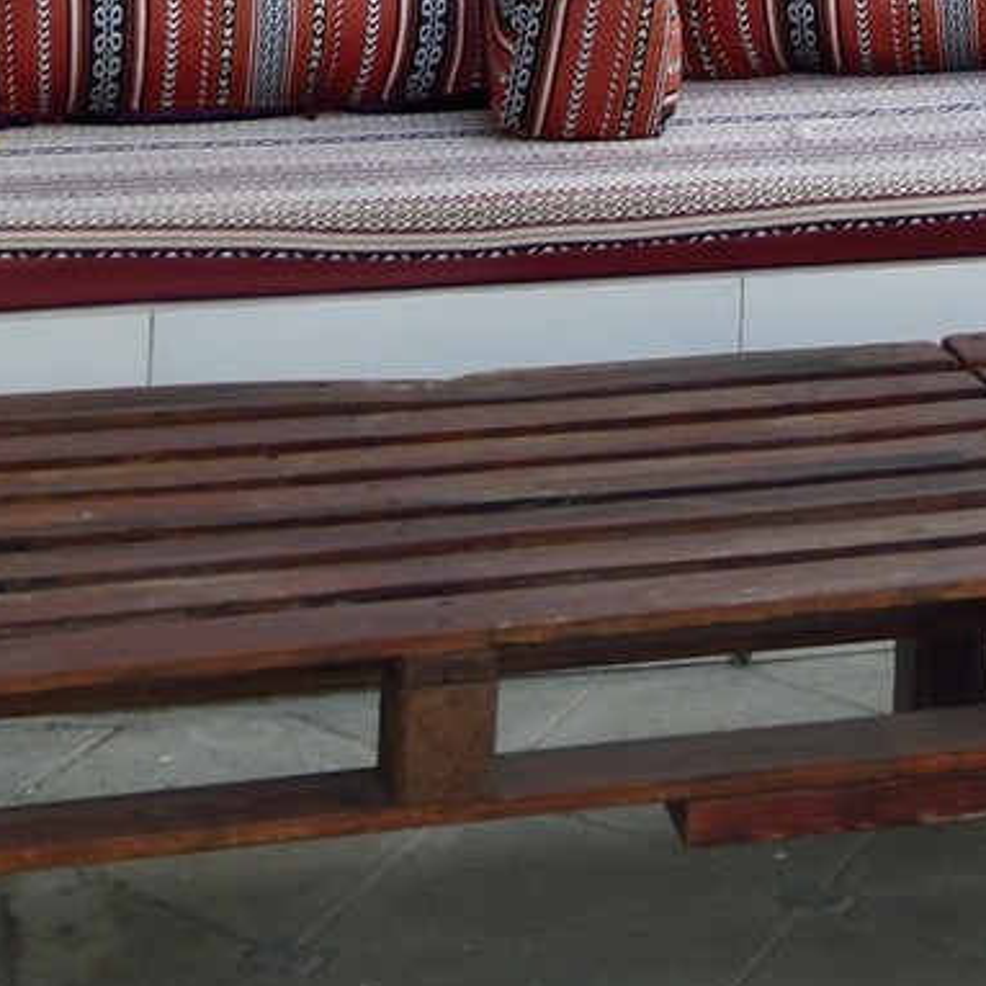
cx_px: 1287
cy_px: -2043
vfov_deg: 8.8
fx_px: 5156
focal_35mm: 160
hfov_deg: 10.7
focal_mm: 30
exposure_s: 1/160
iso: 200
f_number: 8
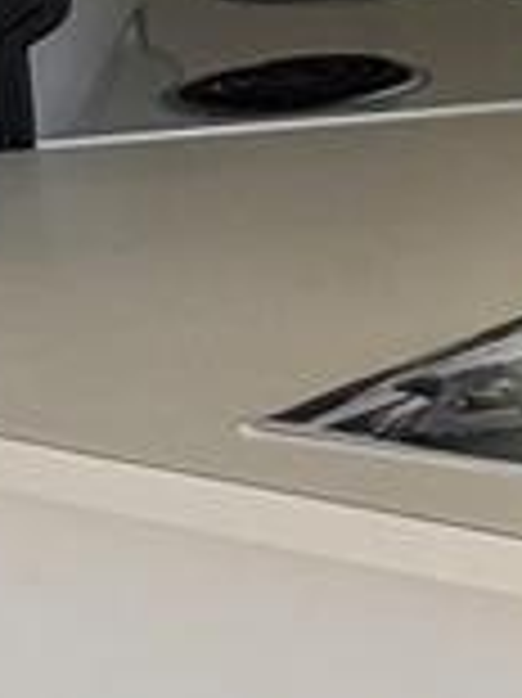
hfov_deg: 7.0
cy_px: -135
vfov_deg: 10.5
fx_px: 3745
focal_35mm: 186
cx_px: 1670
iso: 320
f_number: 1.78
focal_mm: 6.76
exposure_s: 1/60
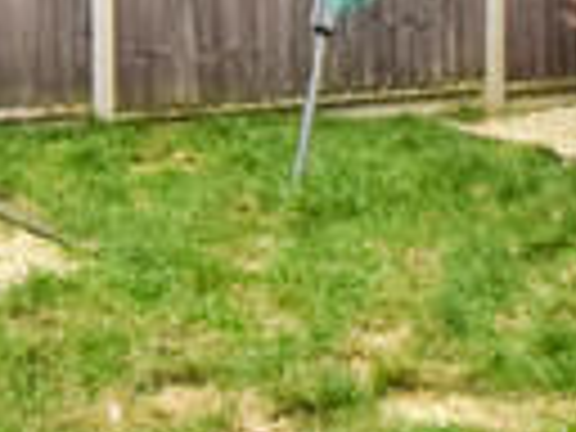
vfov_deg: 12.0
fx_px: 1914
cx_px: 603
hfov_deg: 16.7
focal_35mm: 115
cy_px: -304
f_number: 8
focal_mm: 10
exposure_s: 1/125
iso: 800
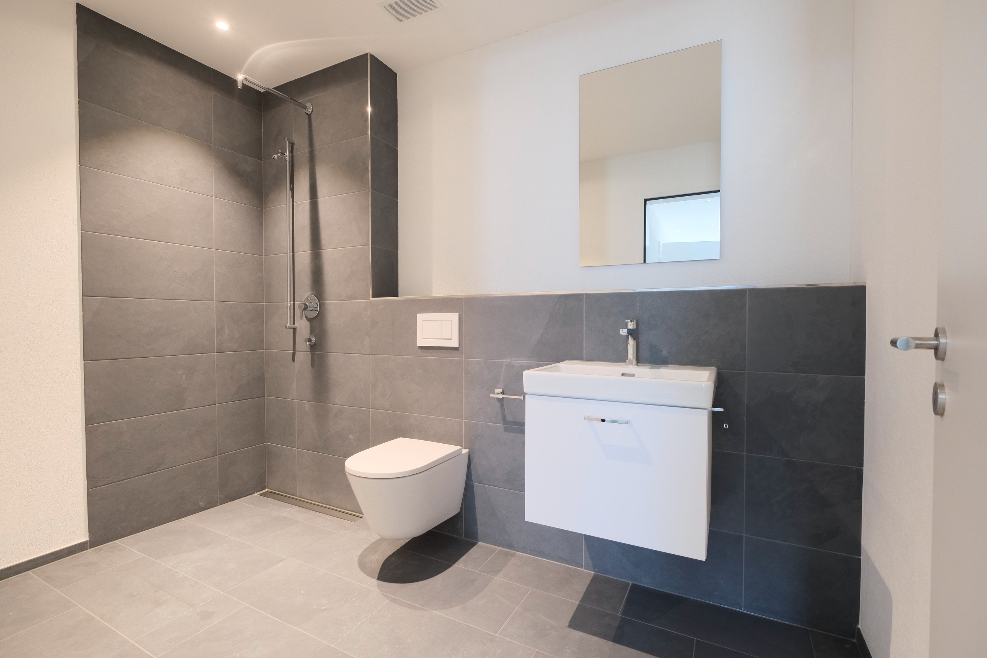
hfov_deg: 100.4
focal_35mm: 15
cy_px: 329
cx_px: 494
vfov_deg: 77.3
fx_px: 411
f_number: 5
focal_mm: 10
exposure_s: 1/15
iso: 2000
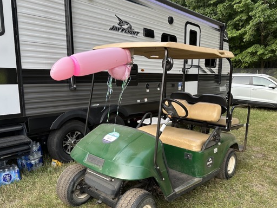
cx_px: 149
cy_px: 120
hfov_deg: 59.9
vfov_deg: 46.6
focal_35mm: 30
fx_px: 240
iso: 64
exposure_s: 1/129
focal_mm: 6.86
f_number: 1.78
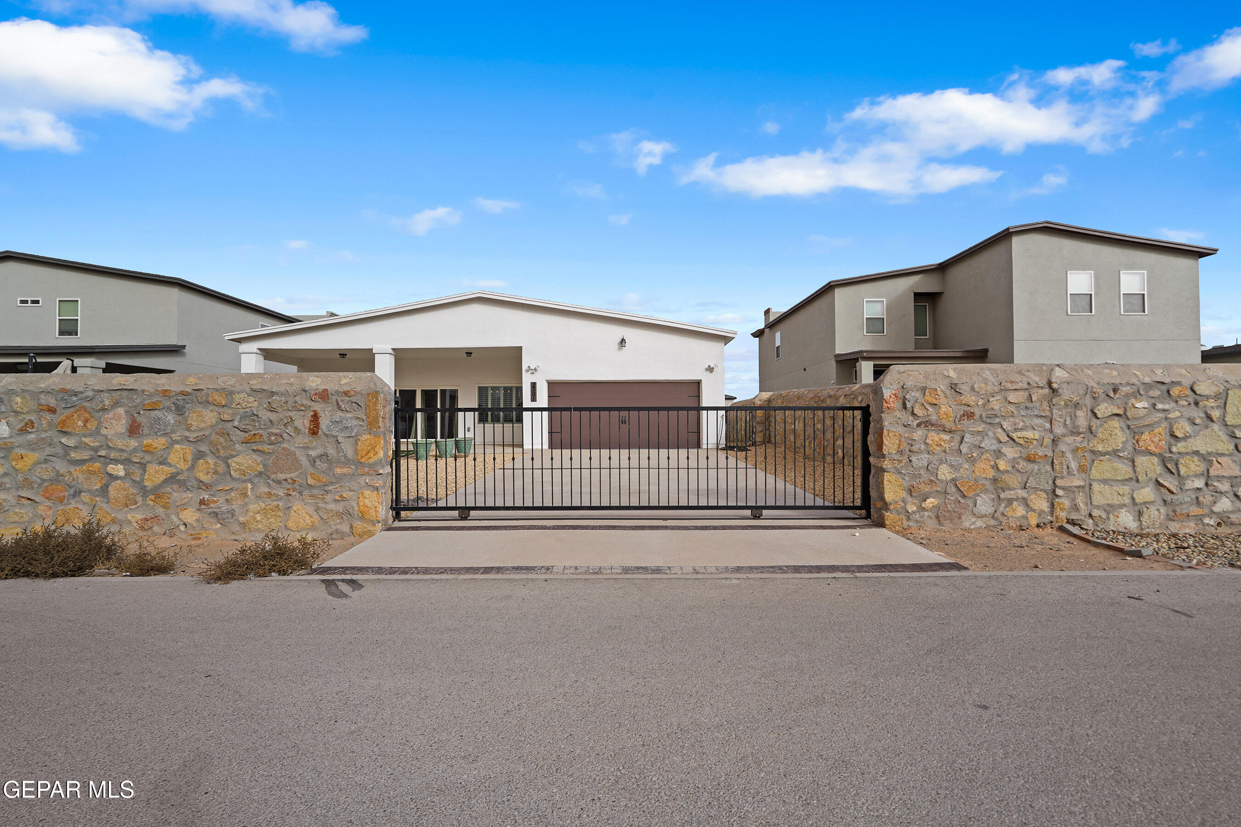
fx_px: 552
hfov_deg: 96.7
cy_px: 414
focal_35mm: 16
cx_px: 620
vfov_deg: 73.7
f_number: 8
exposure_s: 1/25
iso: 80
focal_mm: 16
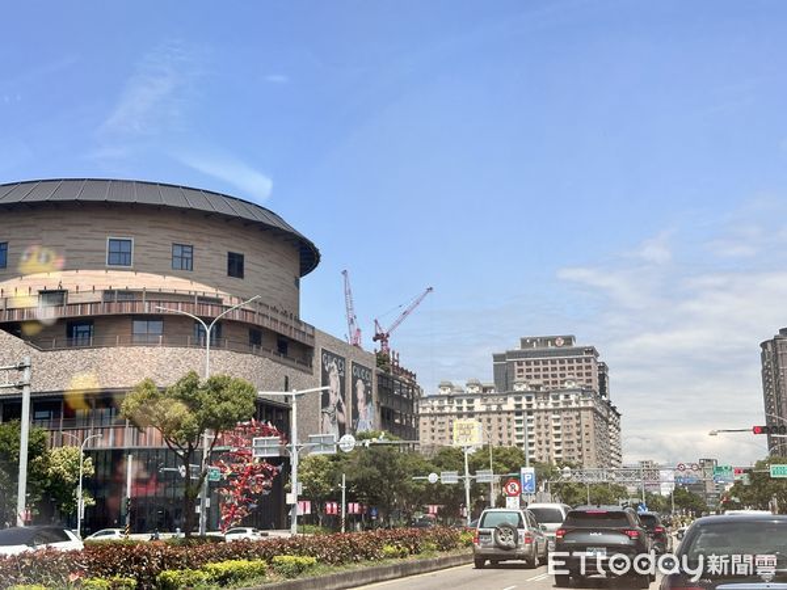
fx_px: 1091
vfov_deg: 30.3
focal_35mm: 48
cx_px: 394
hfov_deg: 39.7
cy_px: 295
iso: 64
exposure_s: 1/2203
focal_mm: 6.86
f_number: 1.78
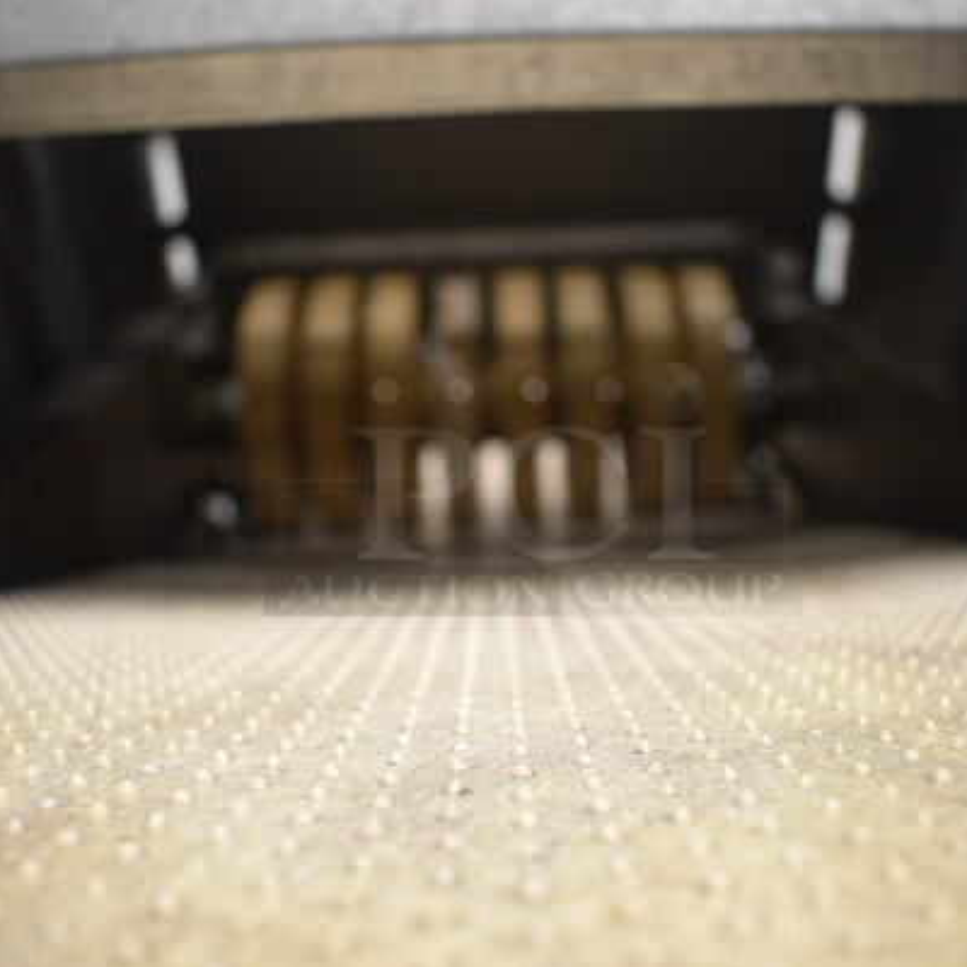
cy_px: 488
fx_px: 1106
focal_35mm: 35
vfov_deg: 47.2
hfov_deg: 47.1
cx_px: 534
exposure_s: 1/60
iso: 1250
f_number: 4
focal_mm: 18
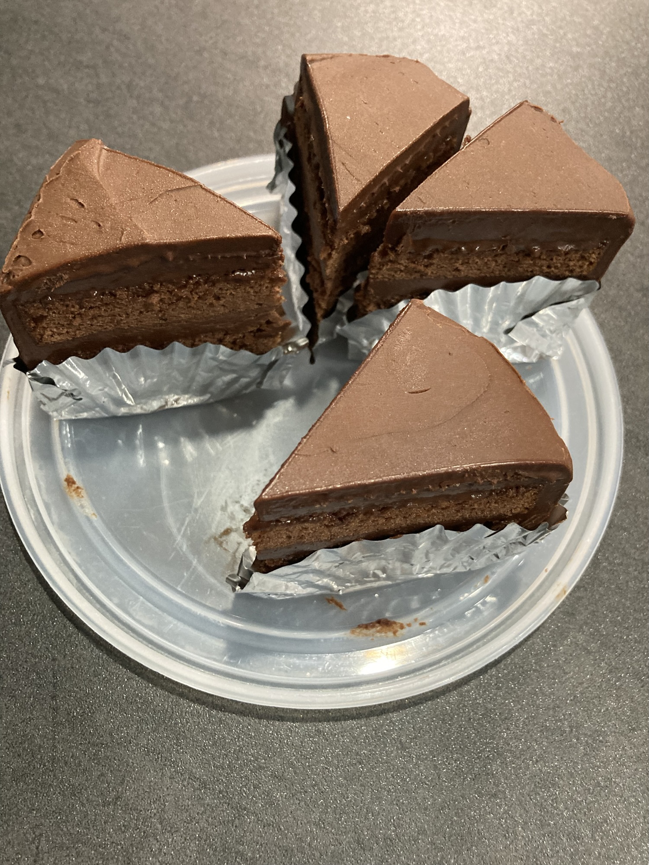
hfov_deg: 49.7
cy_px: 432
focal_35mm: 28
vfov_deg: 63.4
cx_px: 324
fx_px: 700
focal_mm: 3.99
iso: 320
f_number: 1.8
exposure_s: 1/48
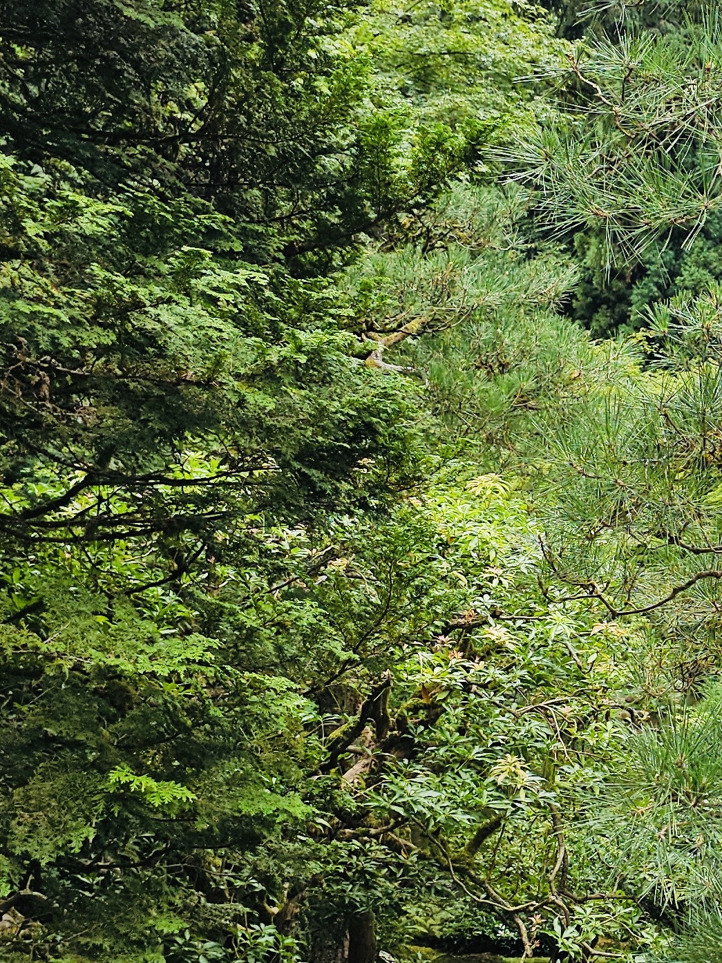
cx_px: 932
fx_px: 1836
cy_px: 537
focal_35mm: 66
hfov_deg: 20.4
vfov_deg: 29.4
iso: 25
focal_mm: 6.3
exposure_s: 1/180
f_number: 1.7
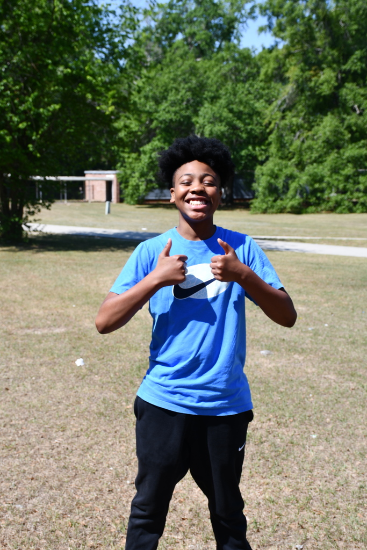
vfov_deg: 35.0
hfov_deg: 23.8
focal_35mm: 57
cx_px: 184
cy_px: 275
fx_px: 871
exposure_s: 1/250
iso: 110
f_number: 8
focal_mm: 38
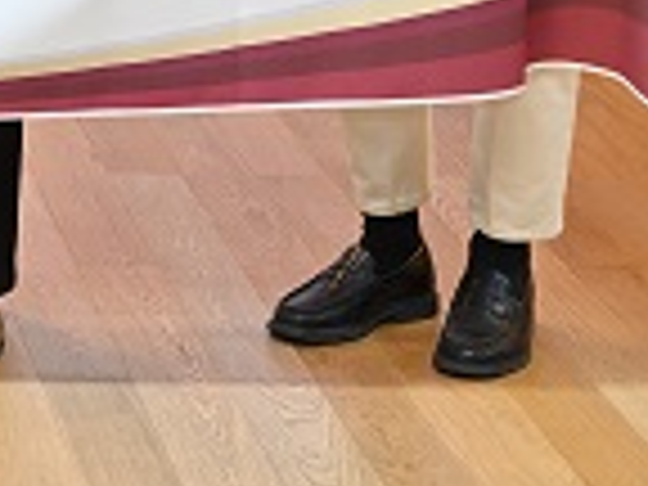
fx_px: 2883
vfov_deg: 9.1
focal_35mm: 154
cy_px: -446
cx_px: -428
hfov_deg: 12.0
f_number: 4
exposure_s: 1/160
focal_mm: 36
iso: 1250
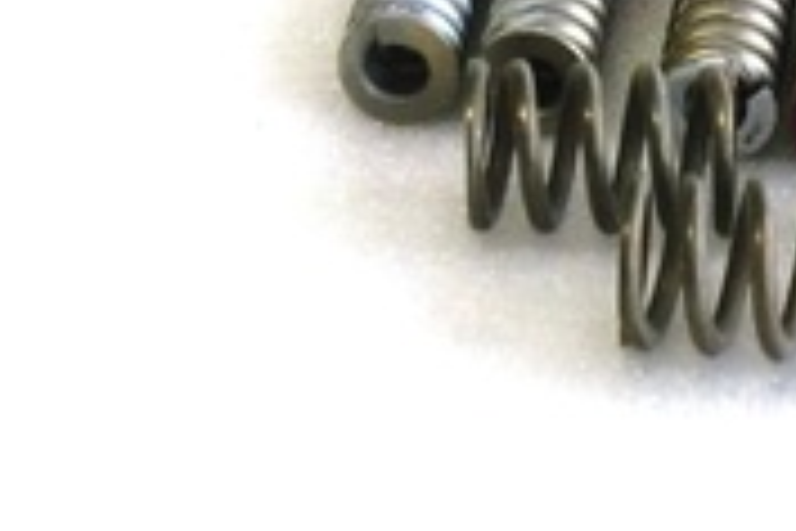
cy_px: 43
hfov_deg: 10.4
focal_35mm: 197
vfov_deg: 7.0
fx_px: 4356
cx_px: 787
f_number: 4.7
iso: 160
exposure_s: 1/80
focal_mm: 13.02
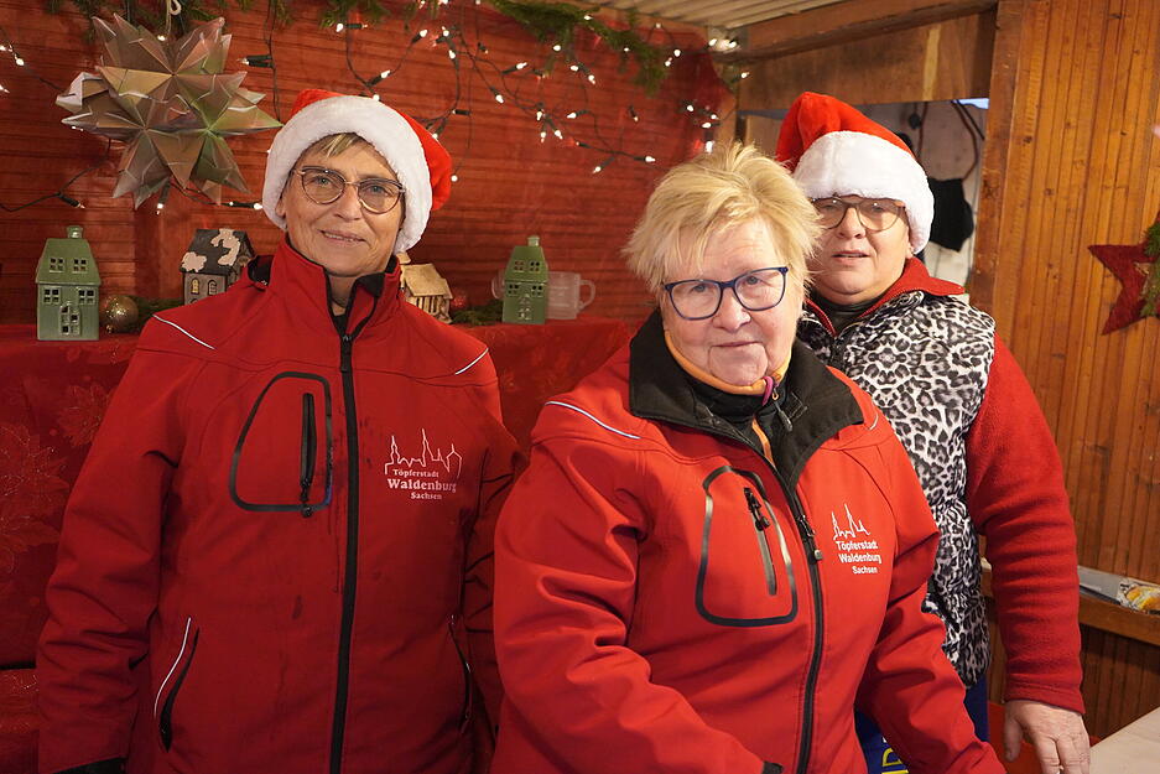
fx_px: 1128
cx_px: 580
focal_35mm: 35
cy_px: 387
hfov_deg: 54.4
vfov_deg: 37.9
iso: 8000
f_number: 4
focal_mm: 35
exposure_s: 1/160
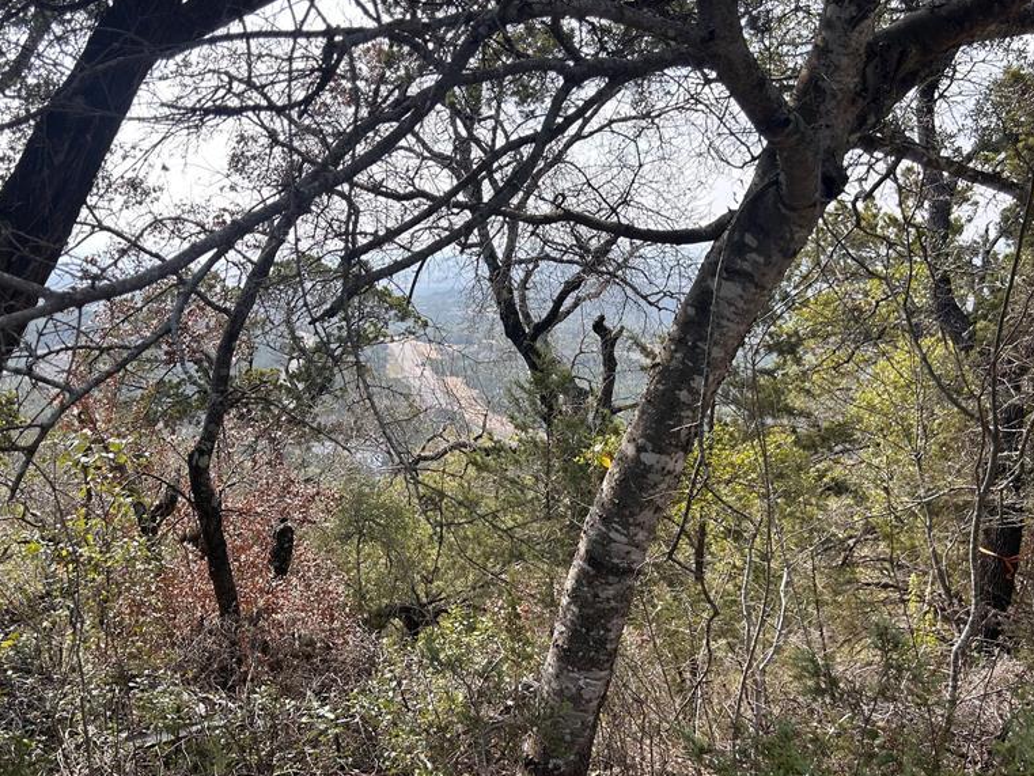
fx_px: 1046
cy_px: 409
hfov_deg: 52.5
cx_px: 454
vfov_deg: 40.7
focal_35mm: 35
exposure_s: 1/1311
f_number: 1.5
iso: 50
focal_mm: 5.7
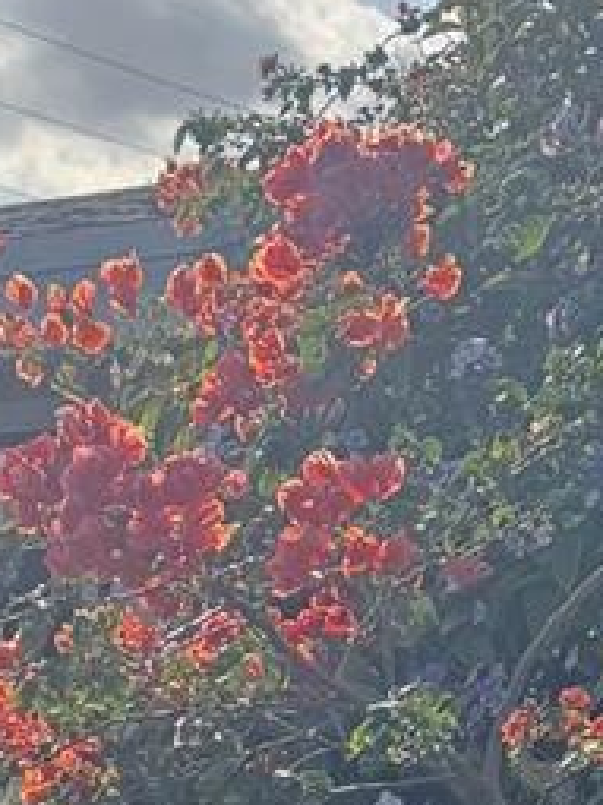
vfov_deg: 16.1
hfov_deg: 12.7
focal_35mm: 113
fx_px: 2627
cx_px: -174
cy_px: 1155
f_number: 1.78
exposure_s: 1/5348
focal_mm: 6.76
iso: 80
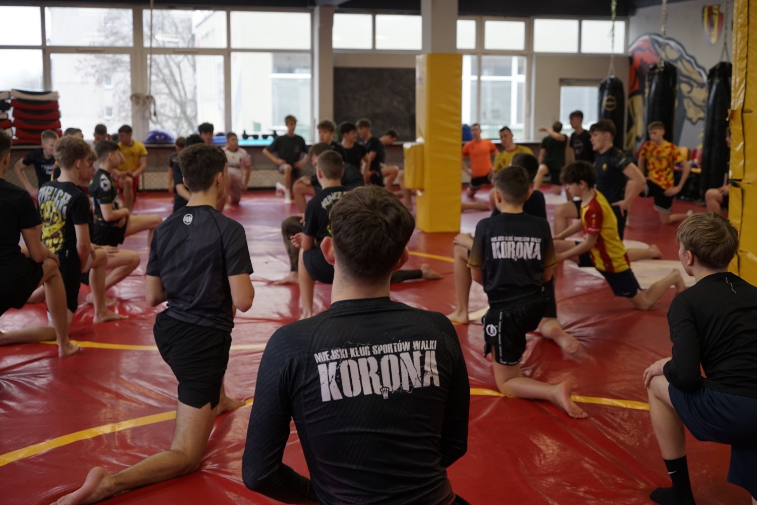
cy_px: 252
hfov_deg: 43.6
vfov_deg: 29.9
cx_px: 378
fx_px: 946
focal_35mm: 45
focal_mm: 45
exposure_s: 1/160
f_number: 4
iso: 800
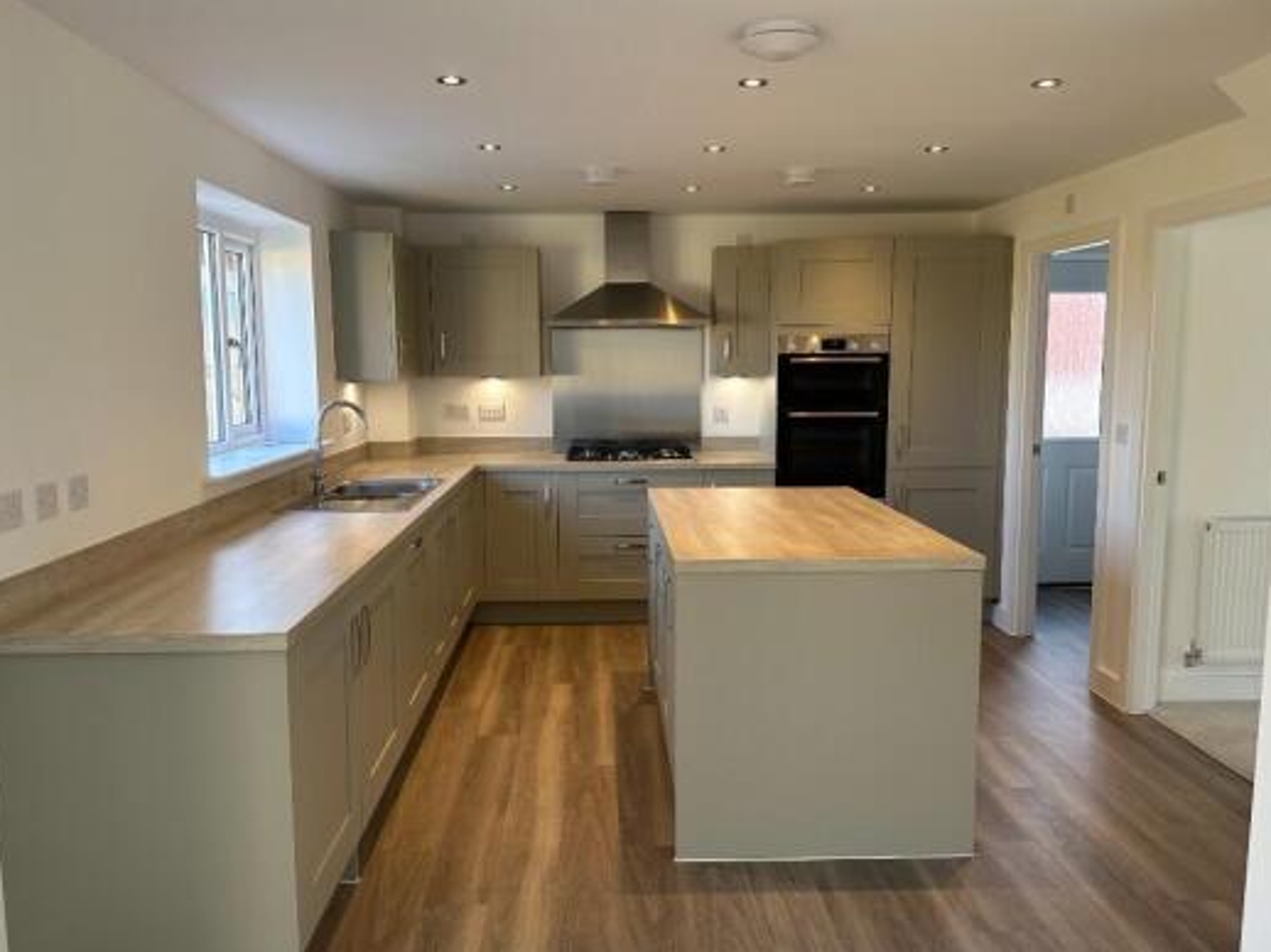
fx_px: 991
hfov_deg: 65.3
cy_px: 475
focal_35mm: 27
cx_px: 627
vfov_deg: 51.3
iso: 100
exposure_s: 1/121
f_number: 1.78
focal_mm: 6.86
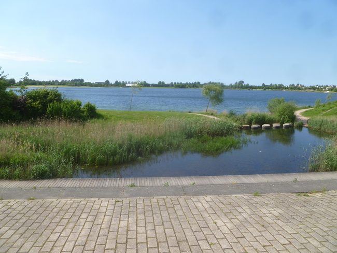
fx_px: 273
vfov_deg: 49.8
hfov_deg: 63.4
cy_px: 126
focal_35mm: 28
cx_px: 168
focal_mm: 5
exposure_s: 1/640
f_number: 3.3
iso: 80
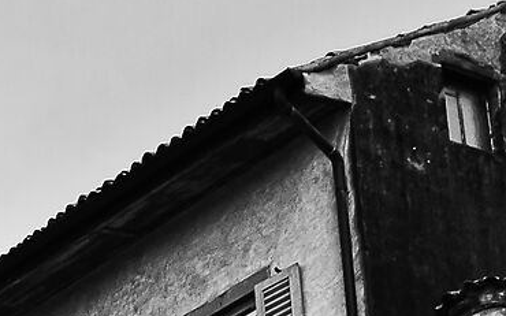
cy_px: 982
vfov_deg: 6.6
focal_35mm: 178
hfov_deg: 10.2
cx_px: -729
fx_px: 2454
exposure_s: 1/3.33
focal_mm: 18
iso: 125
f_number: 5.6
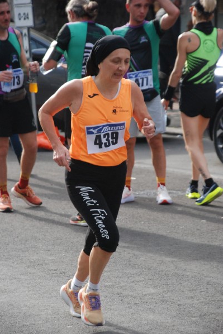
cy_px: 167
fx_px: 1569
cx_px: 112
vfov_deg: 12.2
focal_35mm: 169
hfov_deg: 8.1
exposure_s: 1/640
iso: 1000
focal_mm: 112
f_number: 5.6
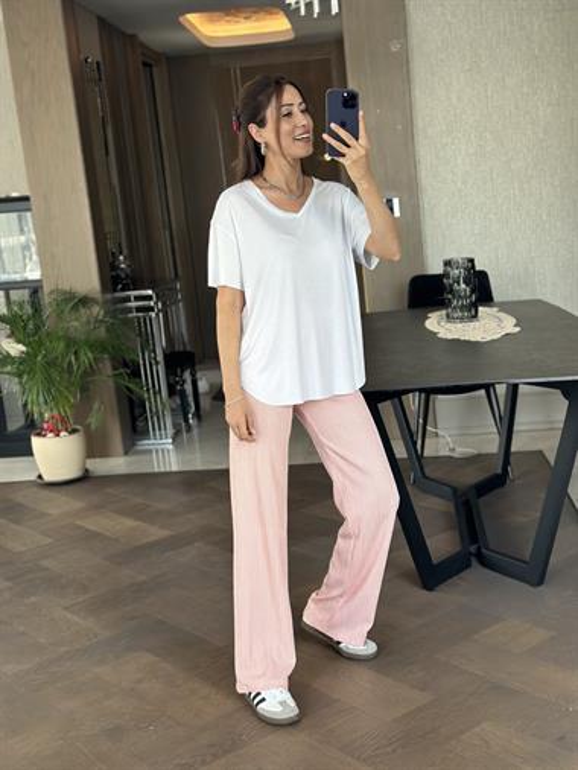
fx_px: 1068
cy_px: 385
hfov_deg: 30.3
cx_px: 289
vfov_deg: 39.6
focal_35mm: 48
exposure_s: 1/60
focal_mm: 6.86
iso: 125
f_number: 1.78
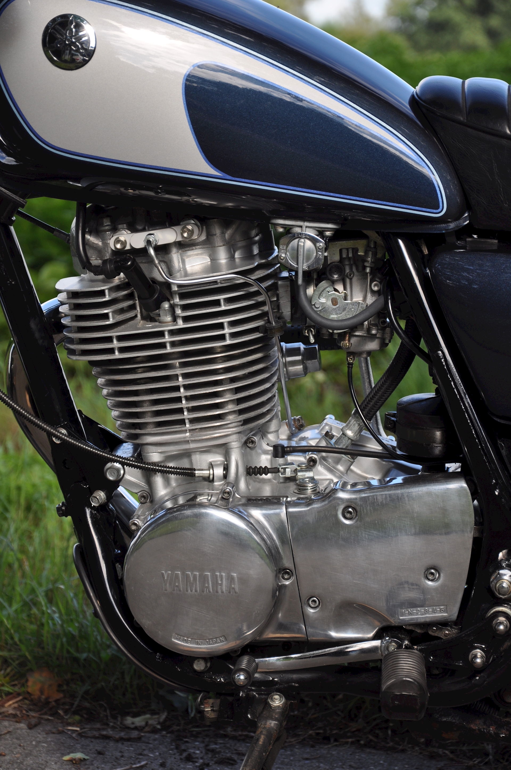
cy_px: 385
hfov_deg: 10.1
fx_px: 2882
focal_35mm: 135
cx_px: 256
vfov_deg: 15.2
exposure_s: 1/320
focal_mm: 90
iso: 200
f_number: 5.6
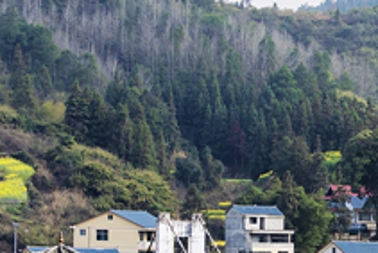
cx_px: 559
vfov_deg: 6.4
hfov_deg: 9.4
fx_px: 2238
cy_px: 316
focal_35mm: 213
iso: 160
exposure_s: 1/125
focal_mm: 45
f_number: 11
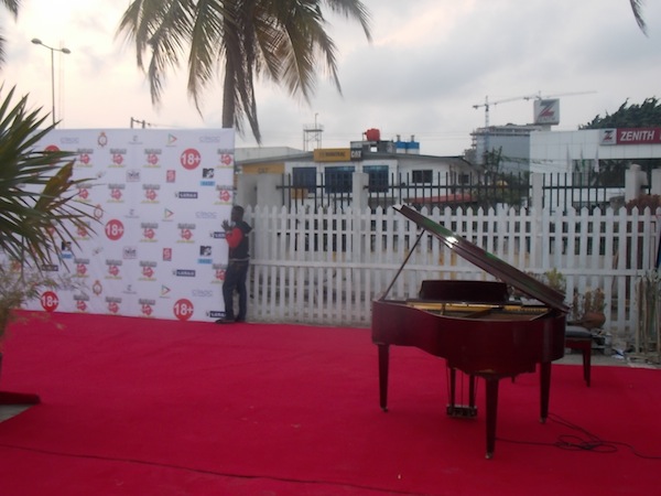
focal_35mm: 34
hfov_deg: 54.0
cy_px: 248
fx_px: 649
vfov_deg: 41.8
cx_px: 330
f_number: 3.4
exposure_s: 1/30
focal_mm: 6.1
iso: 125
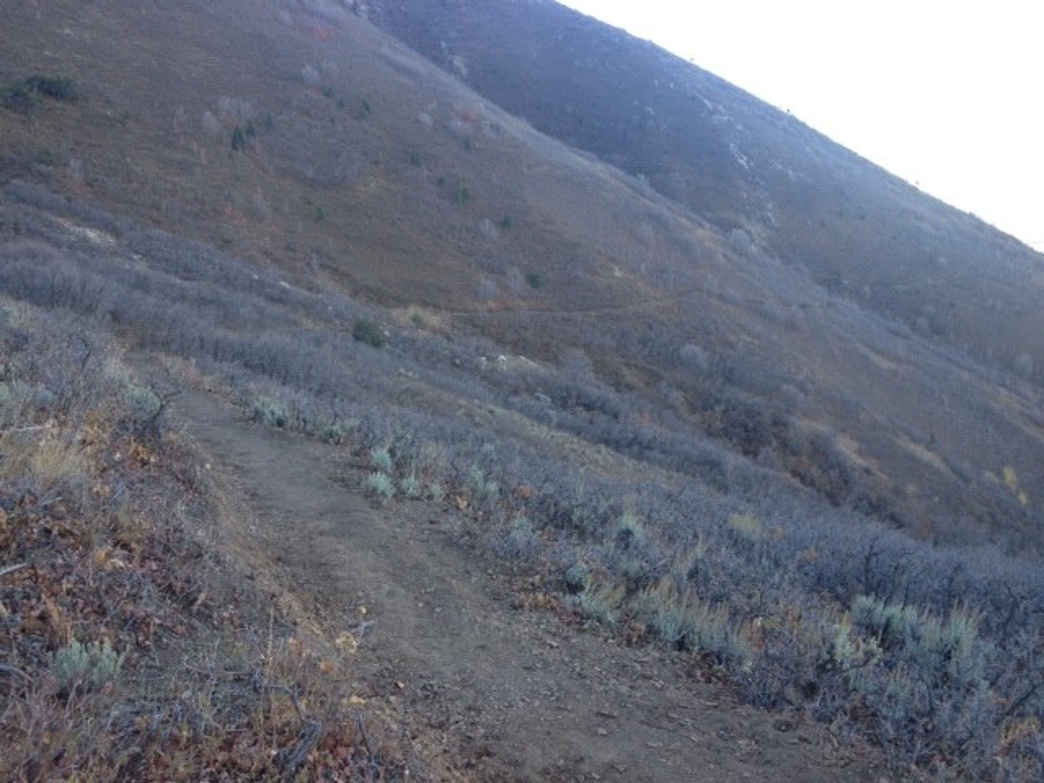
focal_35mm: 35
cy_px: 392
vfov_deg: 40.7
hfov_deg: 52.6
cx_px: 522
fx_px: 1056
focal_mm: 4.28
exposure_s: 1/120
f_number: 2.4
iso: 50
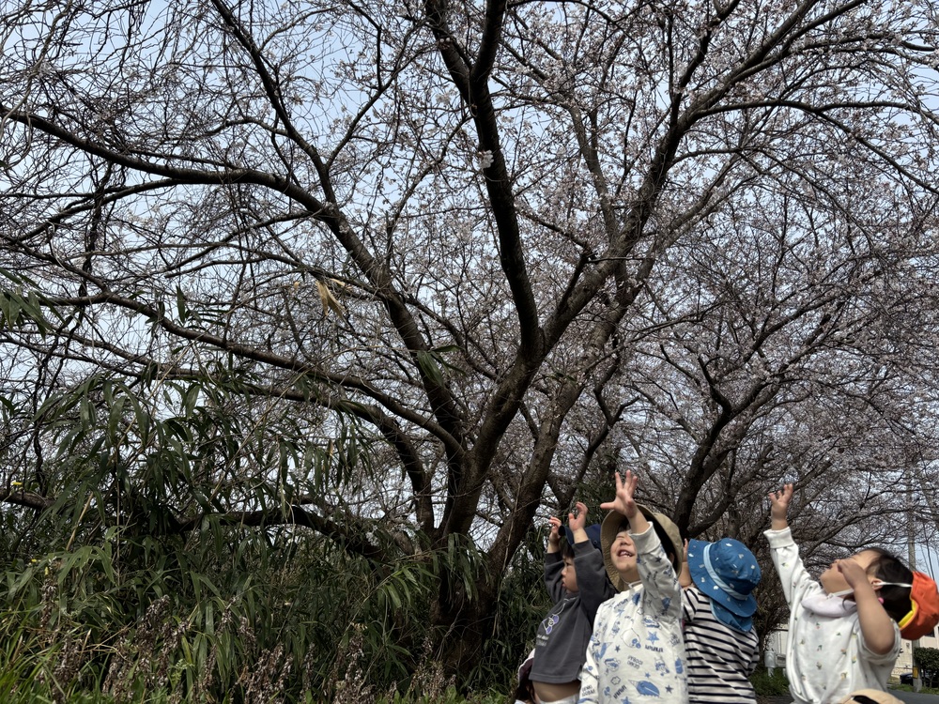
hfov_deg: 67.3
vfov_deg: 53.1
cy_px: 352
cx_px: 470
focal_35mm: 26
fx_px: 705
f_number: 1.6
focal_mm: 5.96
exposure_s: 1/2778
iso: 50
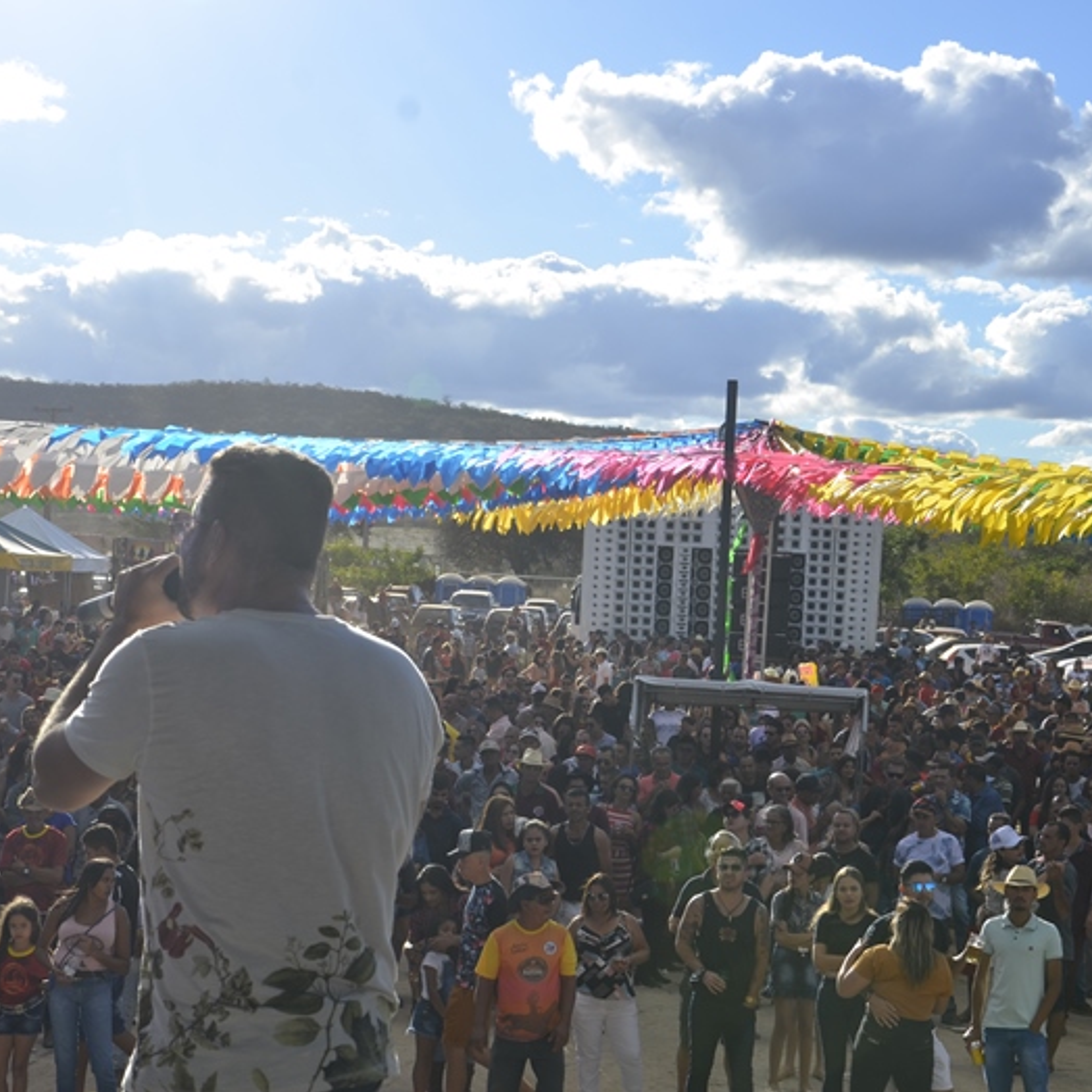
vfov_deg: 26.1
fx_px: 2356
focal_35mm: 66
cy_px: 548
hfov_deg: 26.1
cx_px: 525
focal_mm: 34
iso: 100
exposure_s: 1/320
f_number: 9
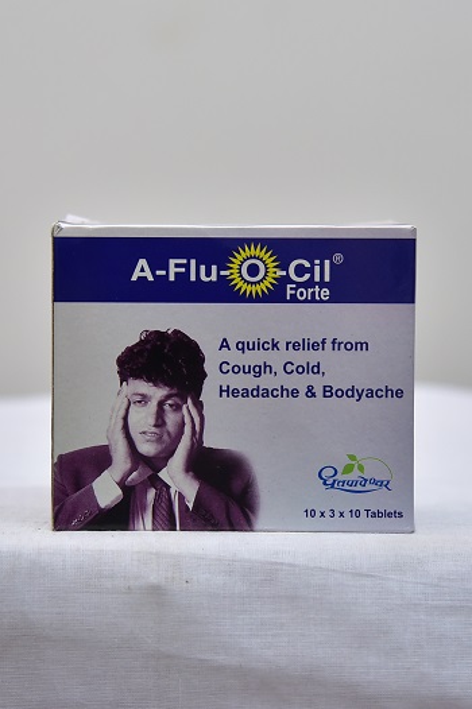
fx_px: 1477
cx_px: 236
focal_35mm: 75
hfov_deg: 18.2
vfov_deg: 27.0
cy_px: 354
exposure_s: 1/125
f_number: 4
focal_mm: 75
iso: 1600
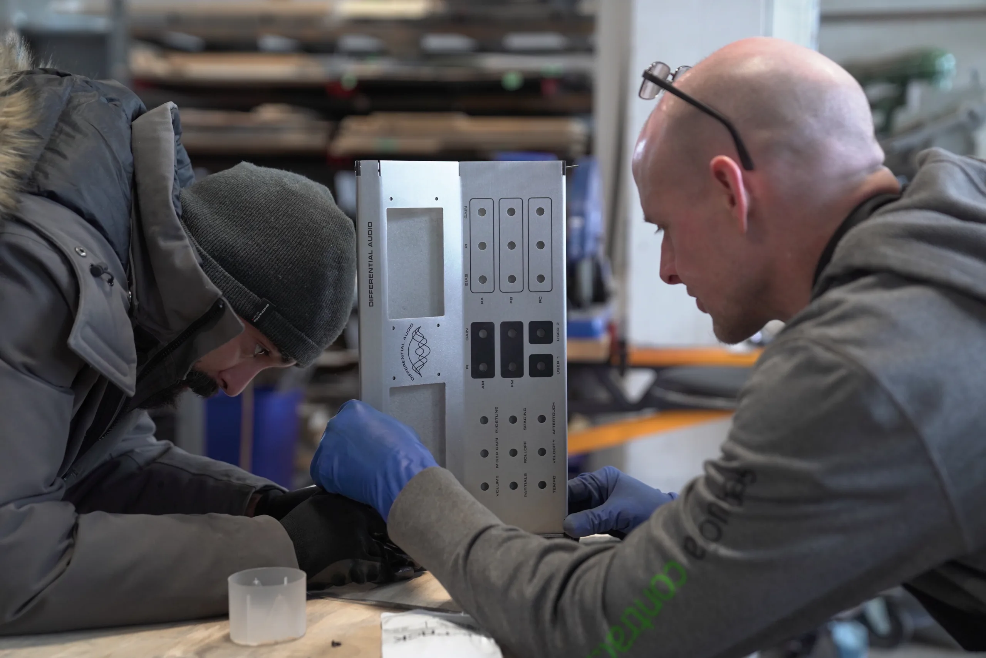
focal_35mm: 55
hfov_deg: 36.2
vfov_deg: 24.6
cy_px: 329
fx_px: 1506
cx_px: 493
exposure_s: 1/320
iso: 1600
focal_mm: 55
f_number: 2.8
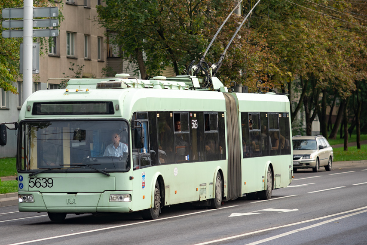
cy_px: 96
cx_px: 127
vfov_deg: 6.6
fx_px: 2120
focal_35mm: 208
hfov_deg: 9.9
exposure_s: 1/500
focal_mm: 148
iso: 160
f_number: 5
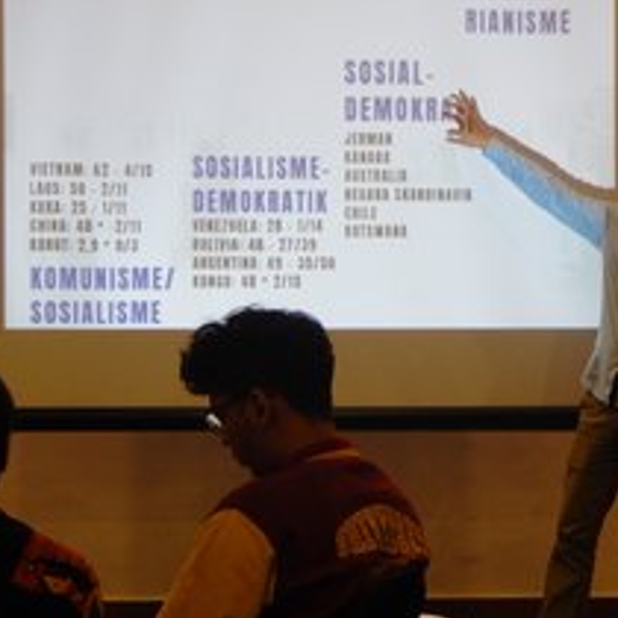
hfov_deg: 11.6
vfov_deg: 11.6
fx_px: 3030
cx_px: 474
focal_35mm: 150
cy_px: 240
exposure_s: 1/30
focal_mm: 15.3
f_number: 4.3
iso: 250
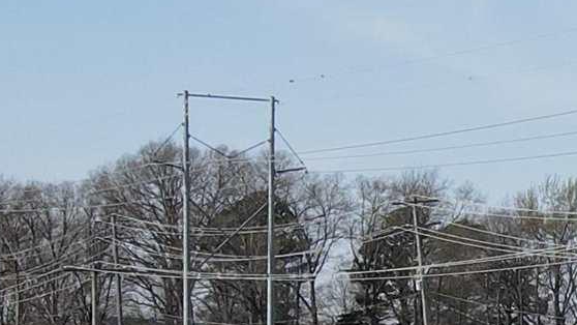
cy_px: 388
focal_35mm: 144
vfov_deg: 8.3
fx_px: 2203
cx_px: 1117
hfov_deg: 13.1
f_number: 2.8
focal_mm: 4.5
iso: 100
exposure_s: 1/640
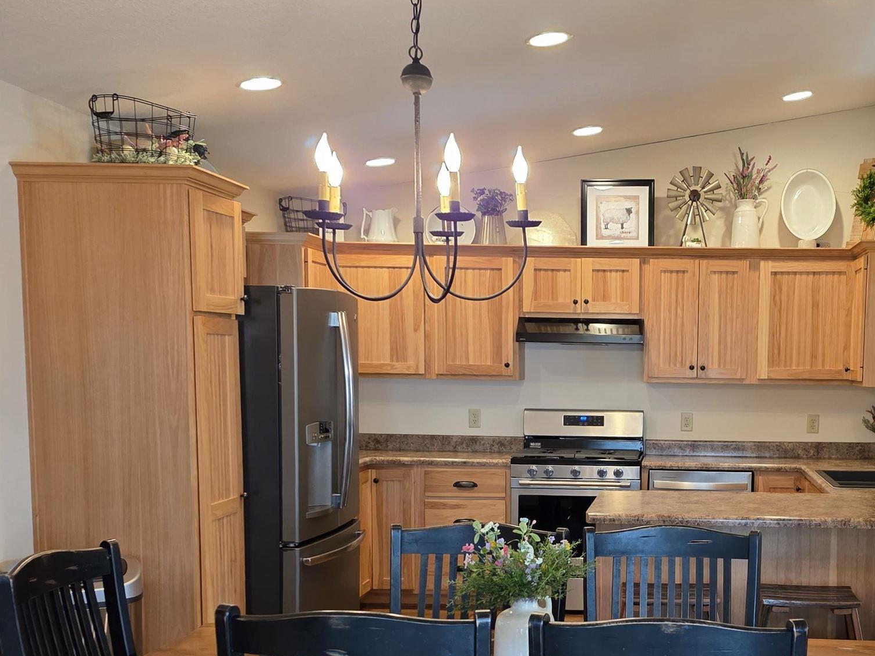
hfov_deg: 39.4
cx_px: 651
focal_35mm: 47
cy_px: 464
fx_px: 1188
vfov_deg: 30.5
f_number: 1.7
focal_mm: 6.25
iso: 400
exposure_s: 1/120
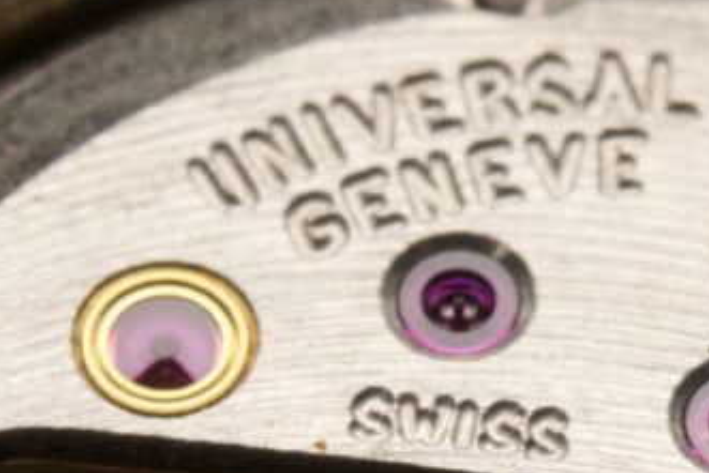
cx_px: 634
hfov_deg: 4.4
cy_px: 701
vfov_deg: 3.0
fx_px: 9142
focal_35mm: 464
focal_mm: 60
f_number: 20
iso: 2000
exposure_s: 1/1000
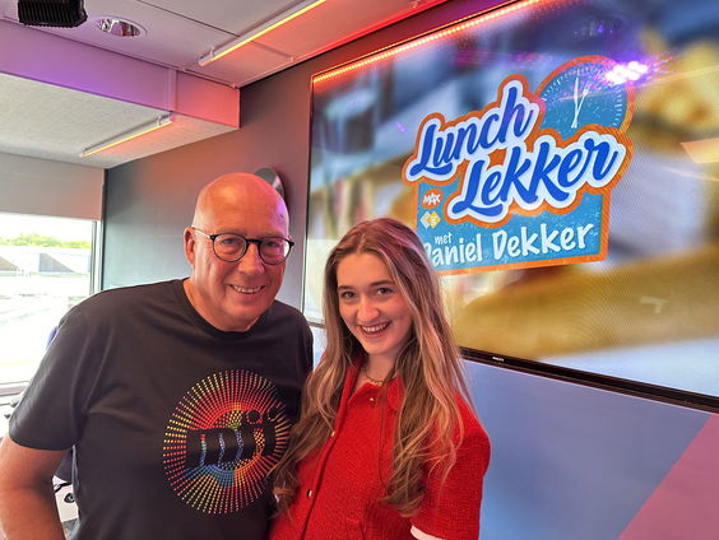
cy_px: 270
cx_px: 360
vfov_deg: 56.9
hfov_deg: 71.5
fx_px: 499
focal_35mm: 24
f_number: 1.78
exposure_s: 1/50
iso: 320
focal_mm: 6.86
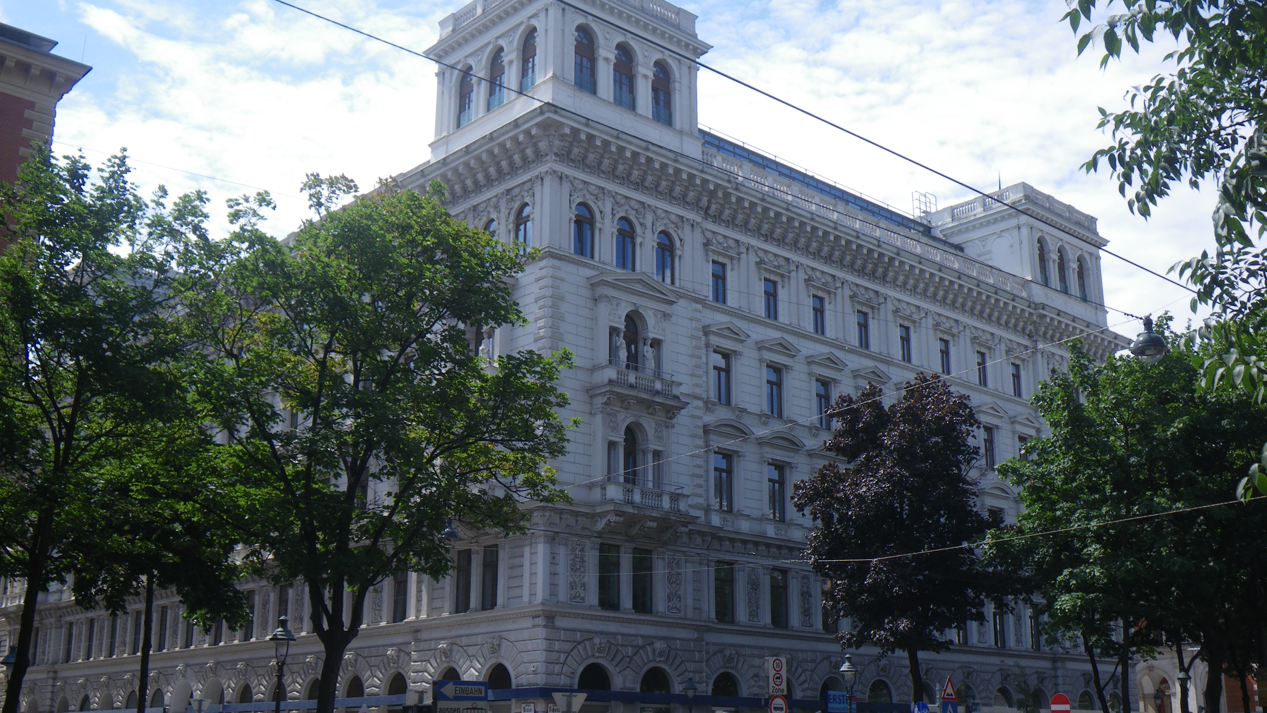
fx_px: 1344
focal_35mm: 40
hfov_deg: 50.5
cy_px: 409
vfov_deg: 29.7
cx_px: 621
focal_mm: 6.1
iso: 50
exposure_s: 1/250
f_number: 4.6
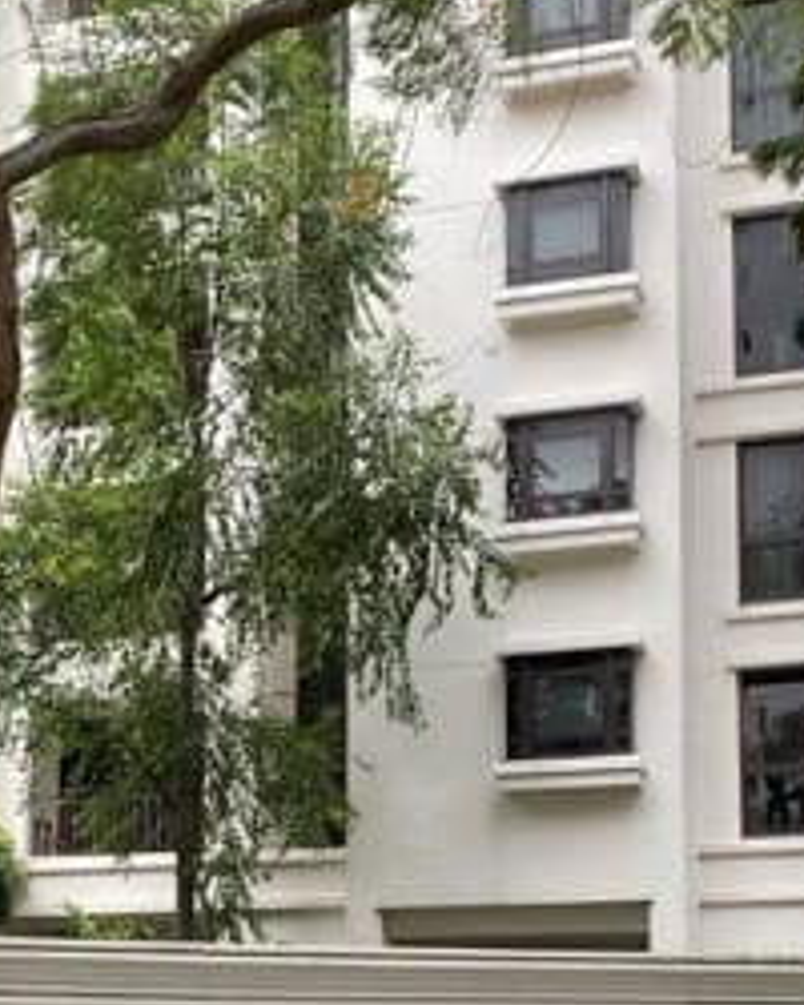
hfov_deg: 23.5
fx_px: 1933
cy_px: 909
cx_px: 350
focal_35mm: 65
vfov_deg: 28.0
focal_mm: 4.2
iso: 50
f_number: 1.8
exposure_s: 1/122
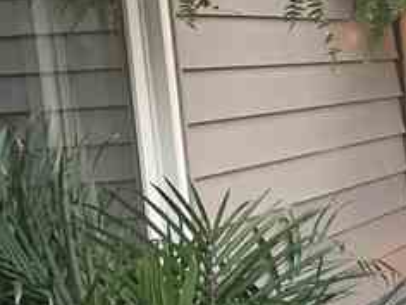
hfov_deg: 11.0
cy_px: 188
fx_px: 1654
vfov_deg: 10.5
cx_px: 1072
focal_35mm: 141
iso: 40
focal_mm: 4.25
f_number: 1.8
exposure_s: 1/120
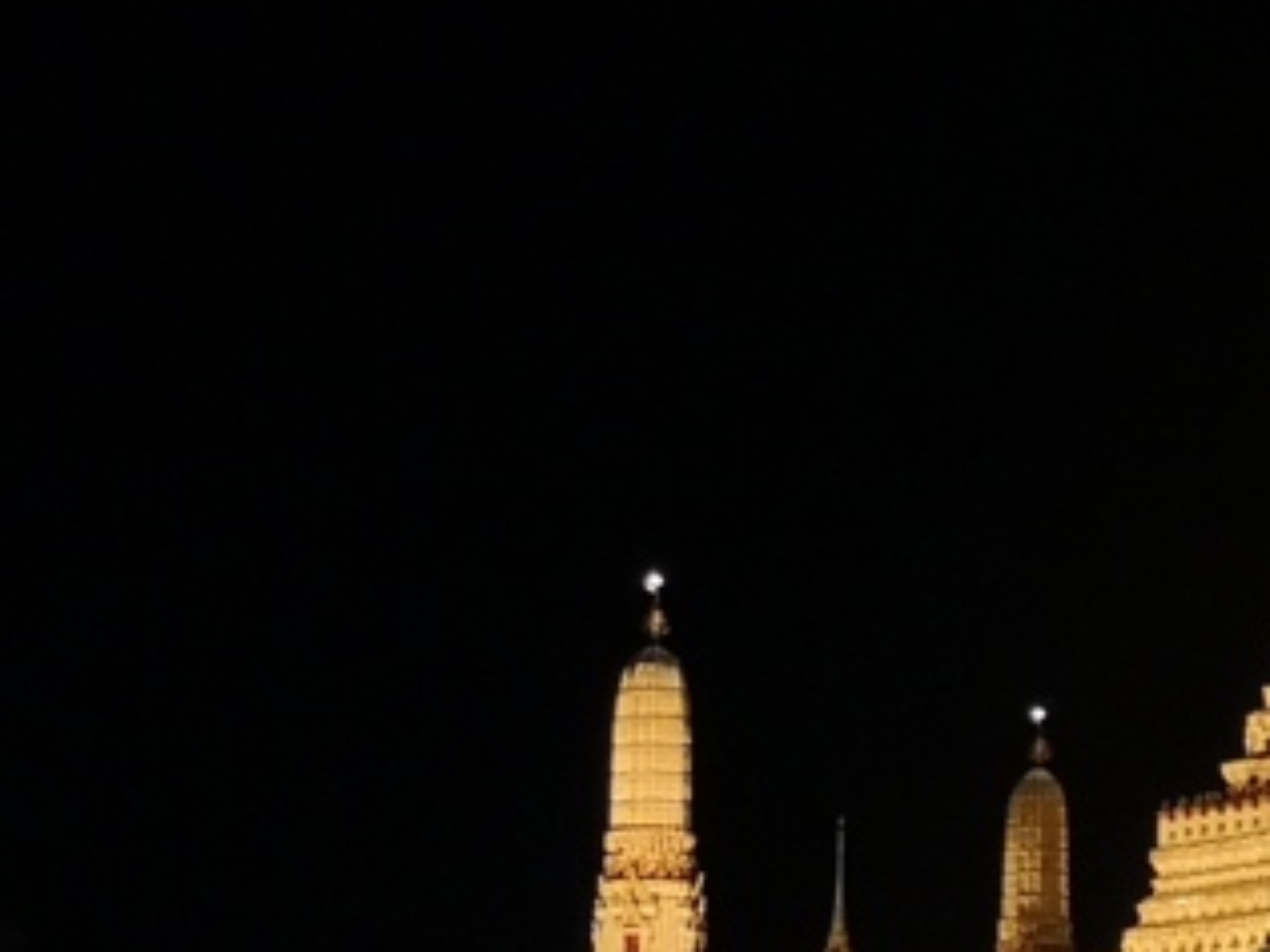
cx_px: 1539
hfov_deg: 11.9
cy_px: 566
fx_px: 5943
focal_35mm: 162
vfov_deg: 9.2
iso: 160
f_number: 1.8
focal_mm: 3.95
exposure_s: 1/50
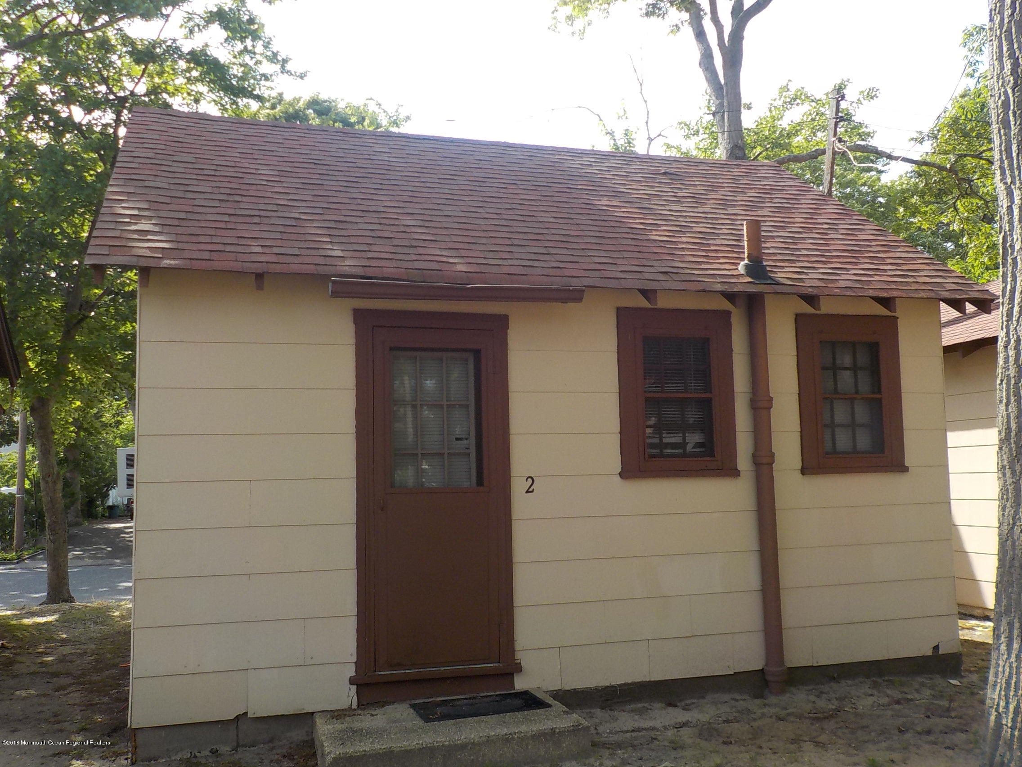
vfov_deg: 46.8
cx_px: 511
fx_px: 886
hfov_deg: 60.0
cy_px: 384
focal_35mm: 30
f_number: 3.3
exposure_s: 1/320
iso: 125
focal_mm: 4.1
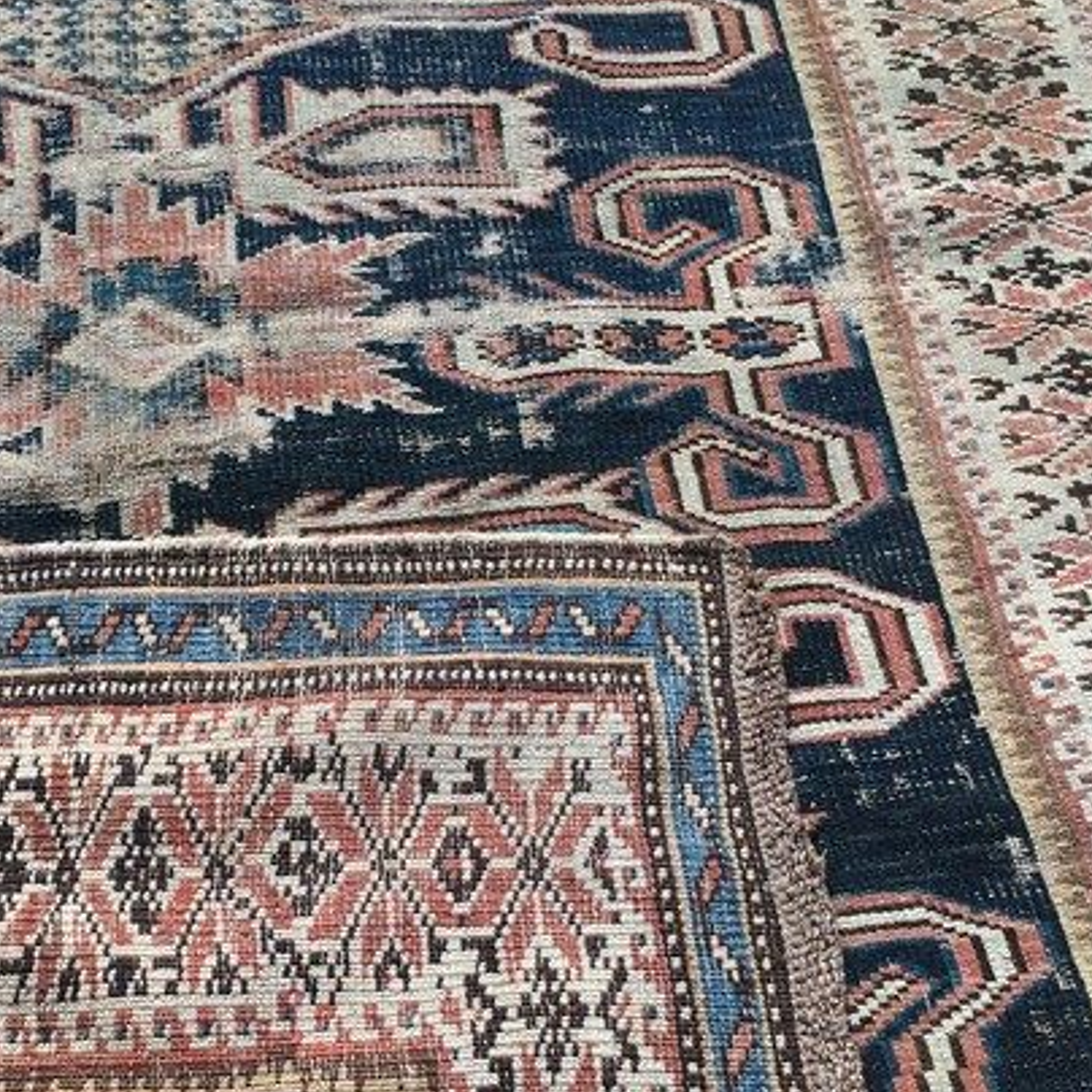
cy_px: 623
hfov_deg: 28.7
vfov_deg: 29.0
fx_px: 2106
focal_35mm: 59
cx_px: 292
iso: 32
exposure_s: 1/1520
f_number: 2.2
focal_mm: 4.12
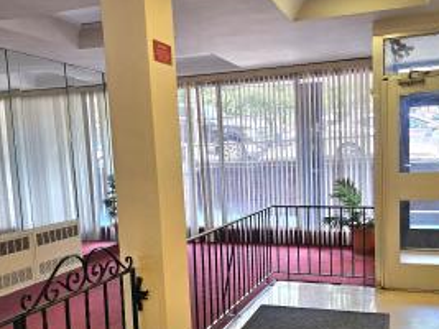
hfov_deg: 51.0
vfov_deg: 39.4
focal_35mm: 36
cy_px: 204
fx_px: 456
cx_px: 263
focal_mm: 5
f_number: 1.8
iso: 100
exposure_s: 1/120
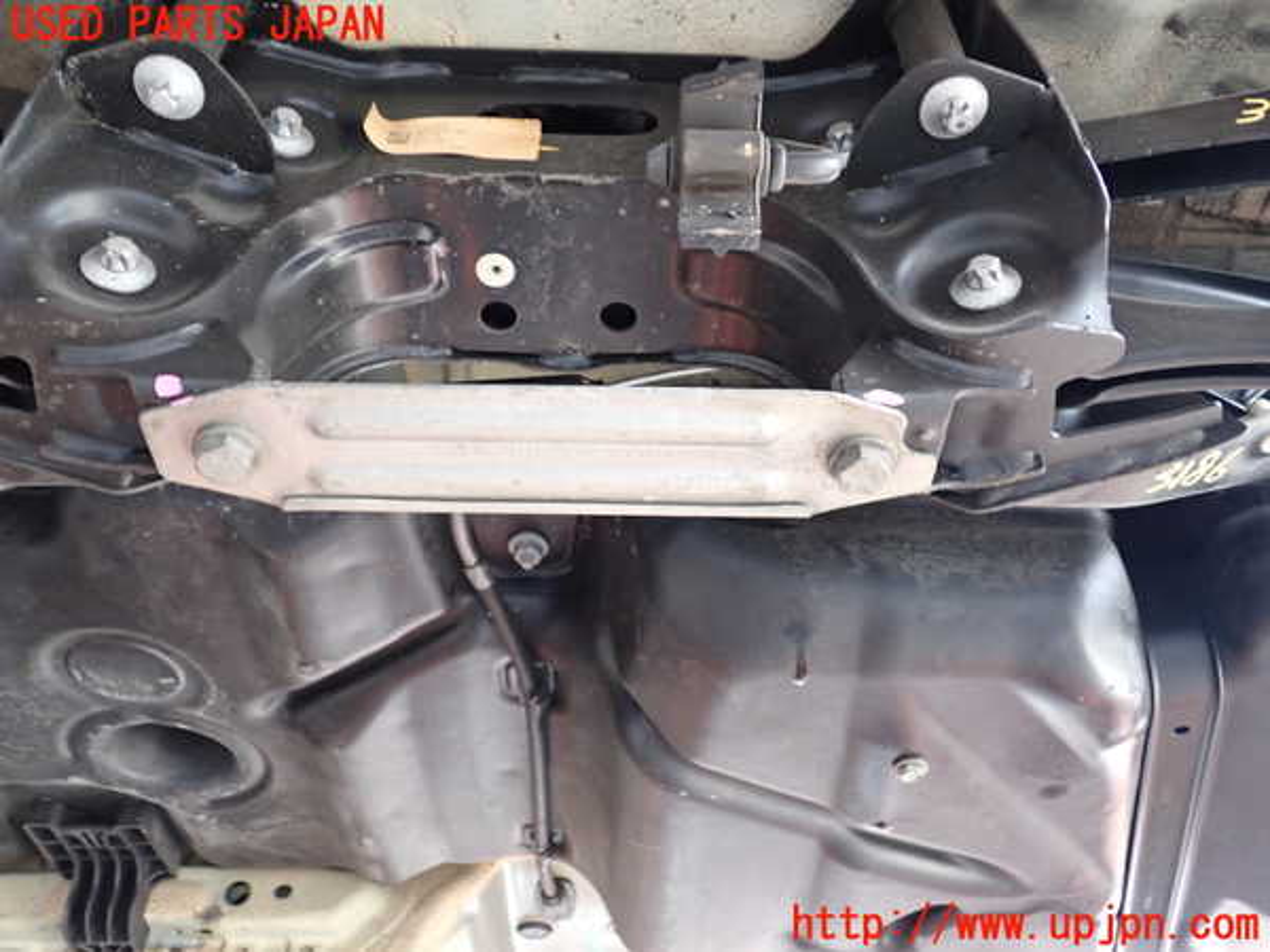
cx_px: 635
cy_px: 476
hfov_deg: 60.0
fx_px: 1101
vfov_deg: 46.8
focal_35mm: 30
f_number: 2.3
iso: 500
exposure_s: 1/30
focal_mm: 5.4
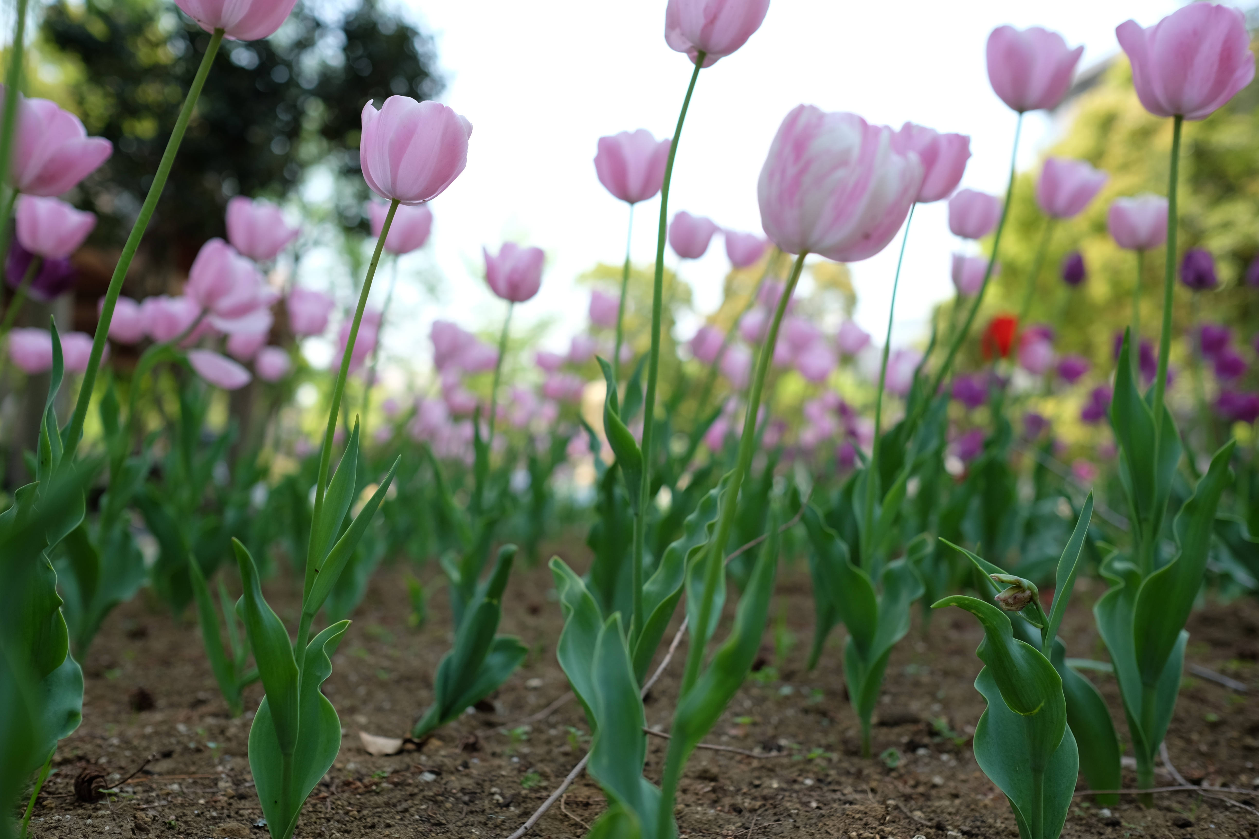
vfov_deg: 37.9
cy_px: 420
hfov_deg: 54.4
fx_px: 1224
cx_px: 630
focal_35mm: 35
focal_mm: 23
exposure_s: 1/640
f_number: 2.8
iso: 200
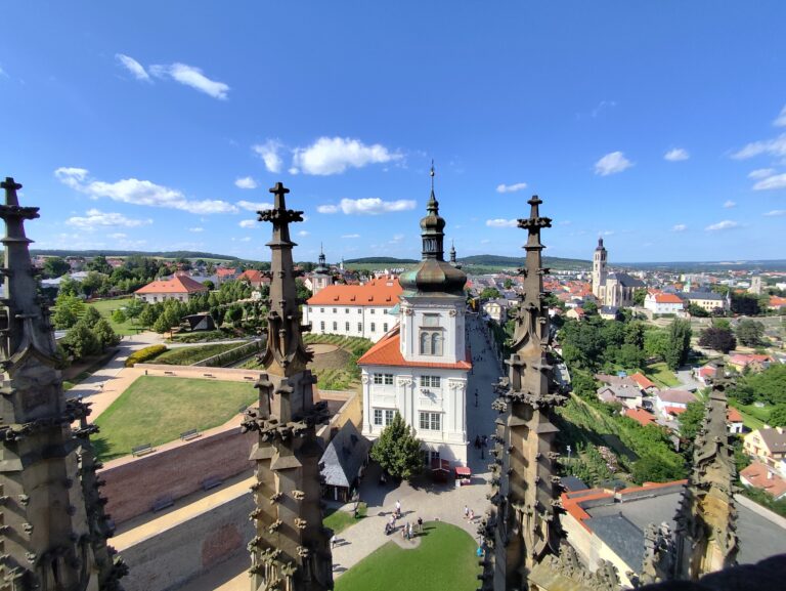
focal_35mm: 16
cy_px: 296
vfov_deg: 78.2
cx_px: 393
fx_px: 364
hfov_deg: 94.5
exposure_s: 1/1508
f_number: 2.2
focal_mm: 1.65
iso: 50
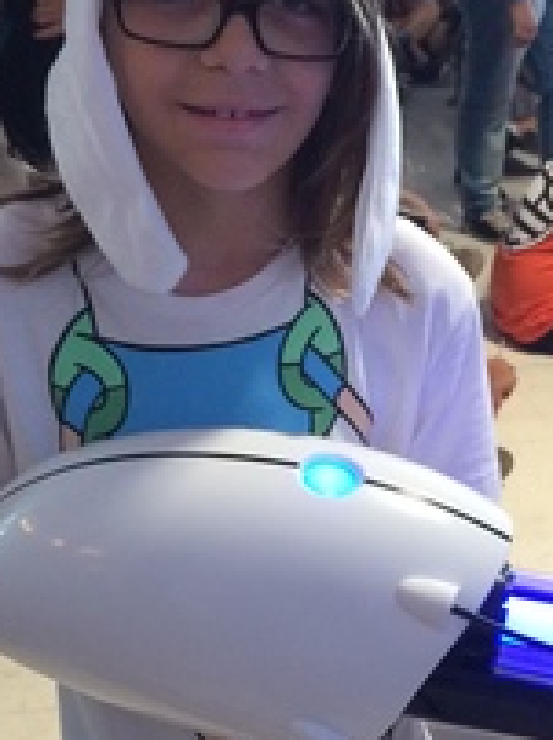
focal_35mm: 69
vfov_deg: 27.8
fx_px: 1473
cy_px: 557
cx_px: 436
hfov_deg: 21.0
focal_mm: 4.15
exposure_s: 1/30
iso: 200
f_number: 2.2
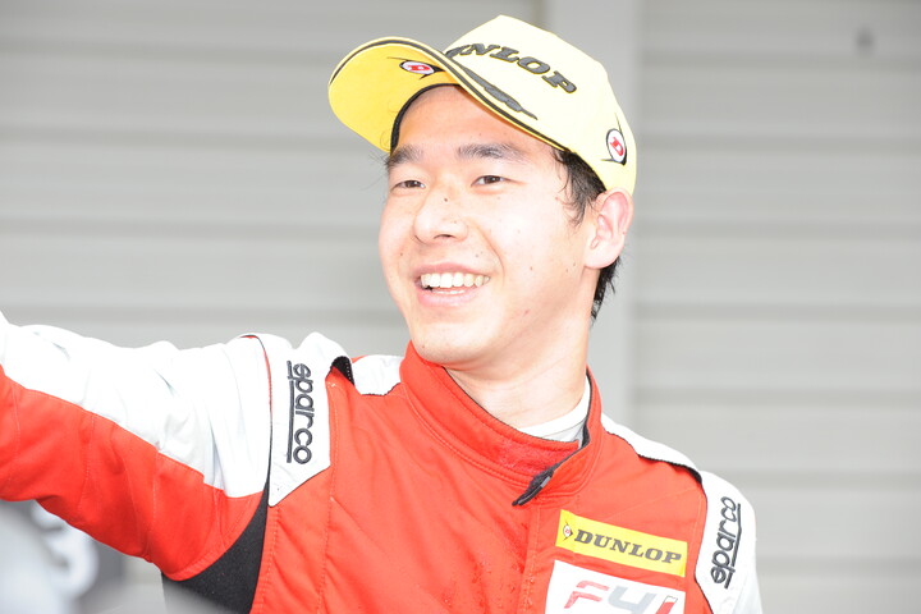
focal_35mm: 135
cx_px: 460
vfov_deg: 10.2
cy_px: 307
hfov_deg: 15.2
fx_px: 3453
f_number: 9.5
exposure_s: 1/250
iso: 800
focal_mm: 135
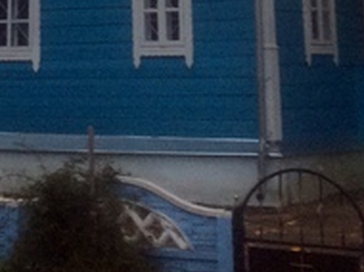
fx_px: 1281
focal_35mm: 122
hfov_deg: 16.0
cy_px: -289
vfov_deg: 10.9
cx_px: 36
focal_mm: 4.15
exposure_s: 1/100
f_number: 2.2
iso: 64
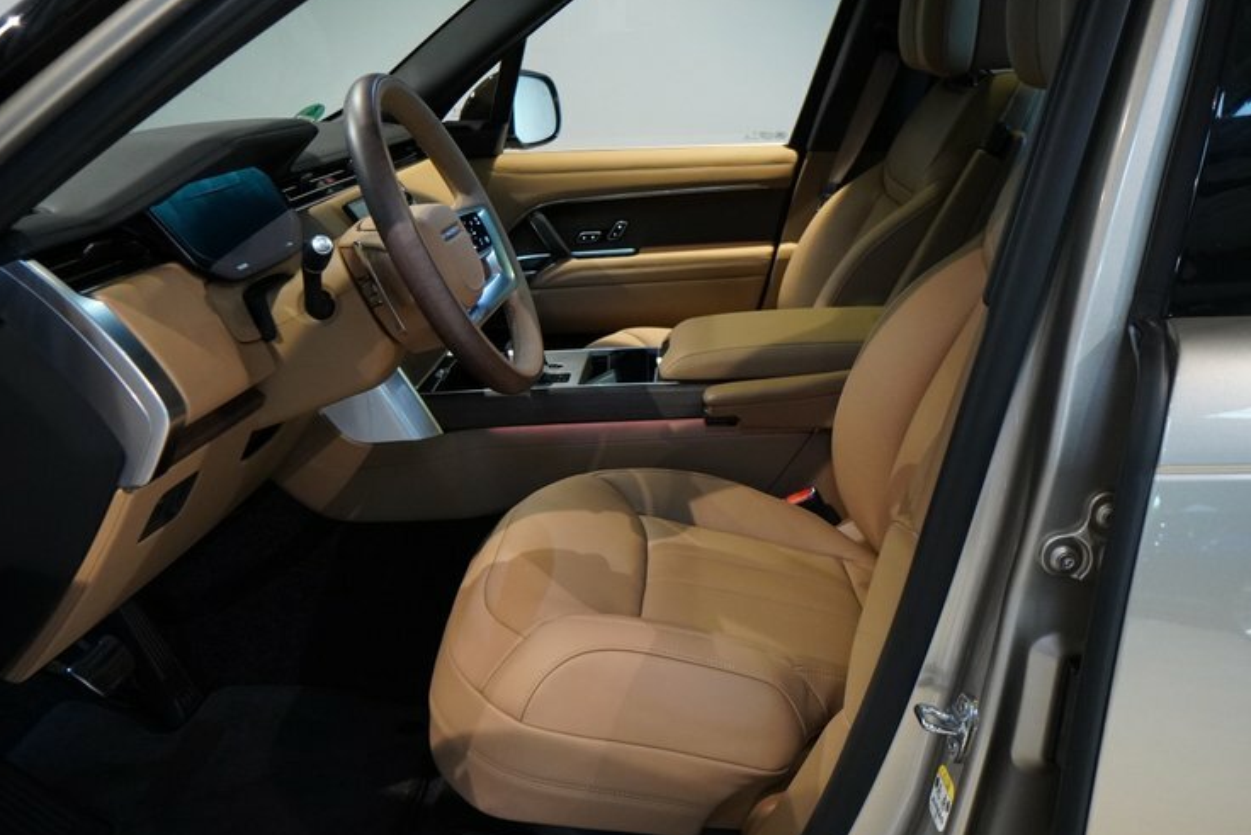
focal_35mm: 33
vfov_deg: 40.0
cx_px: 656
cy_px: 389
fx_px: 1147
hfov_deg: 57.2
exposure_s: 1/30
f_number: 4
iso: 2000
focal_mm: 18
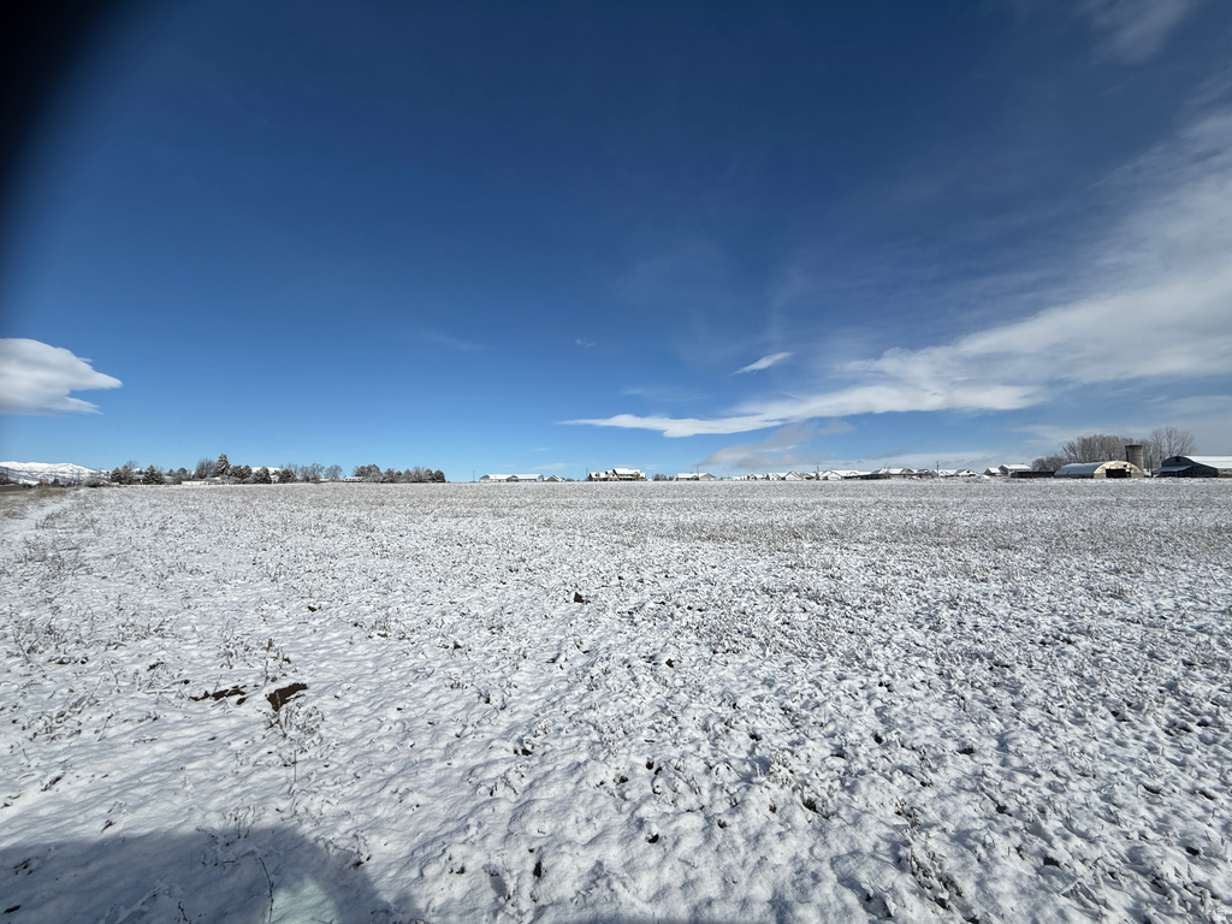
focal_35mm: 14
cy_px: 462
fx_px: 498
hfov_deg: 102.1
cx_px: 616
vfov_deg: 85.7
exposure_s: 1/5618
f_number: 2.2
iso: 40
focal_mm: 2.22
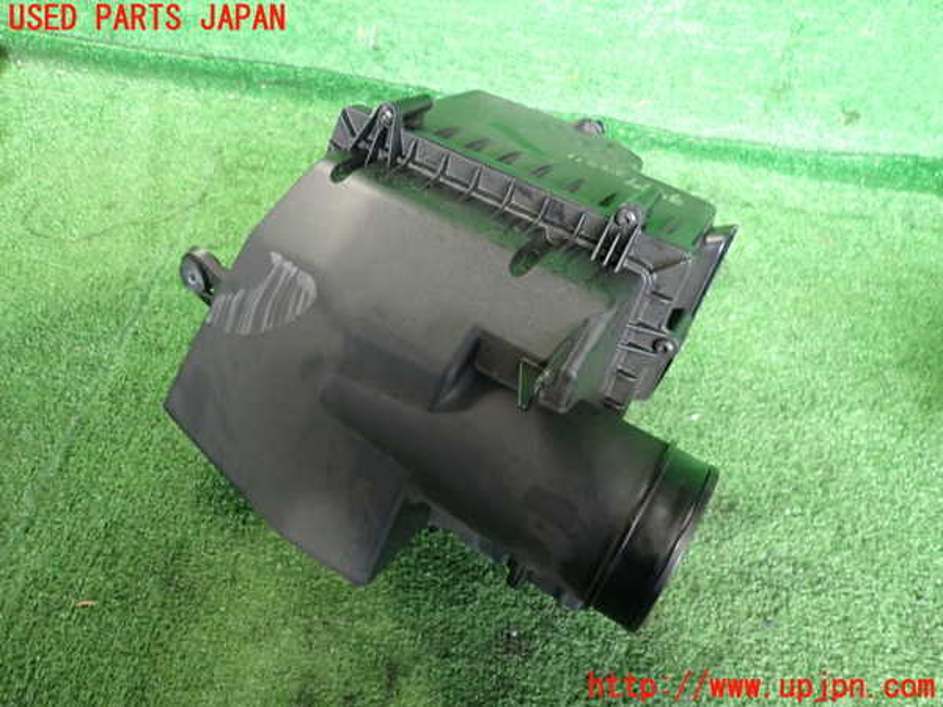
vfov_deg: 54.9
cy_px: 354
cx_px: 472
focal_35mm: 25
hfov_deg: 69.4
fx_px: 681
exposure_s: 1/30
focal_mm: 4.5
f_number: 2
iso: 320
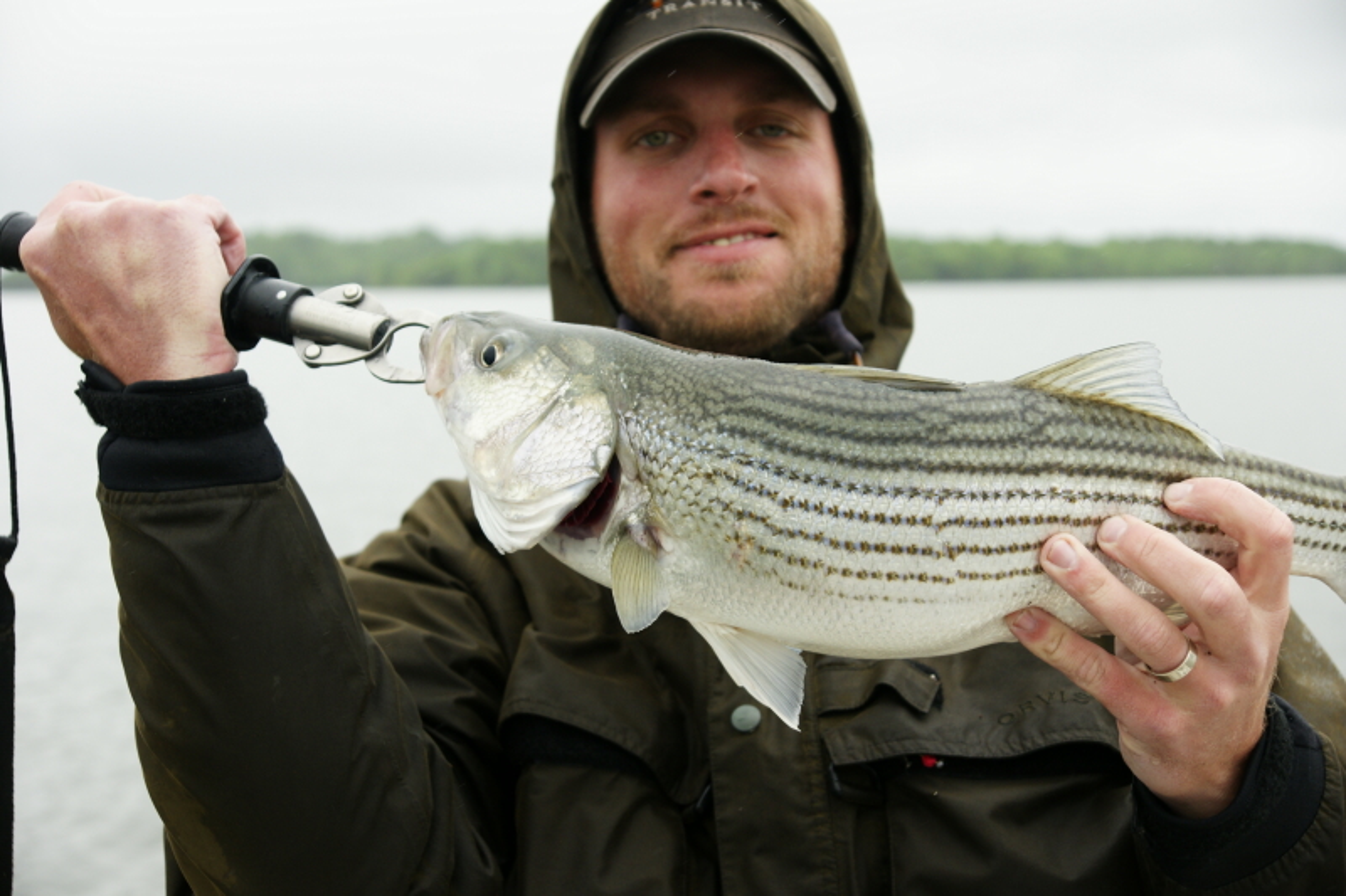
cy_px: 448
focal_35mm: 60
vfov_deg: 22.6
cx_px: 673
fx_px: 2243
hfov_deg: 33.4
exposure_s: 1/640
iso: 200
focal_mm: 40
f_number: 4.5
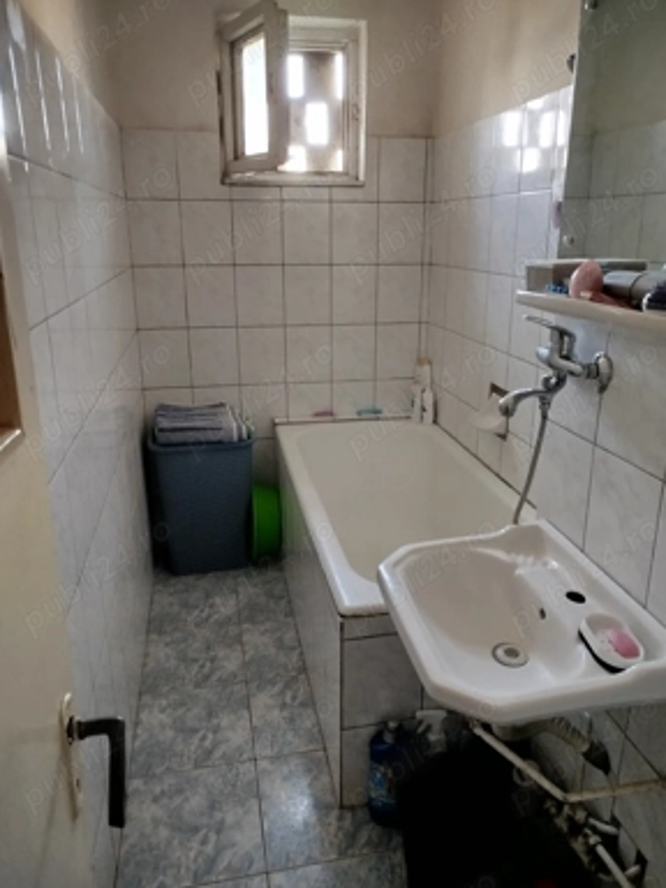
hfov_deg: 54.9
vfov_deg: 69.4
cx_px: 340
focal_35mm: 25
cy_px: 437
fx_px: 641
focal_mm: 5.31
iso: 400
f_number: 1.7
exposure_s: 1/17
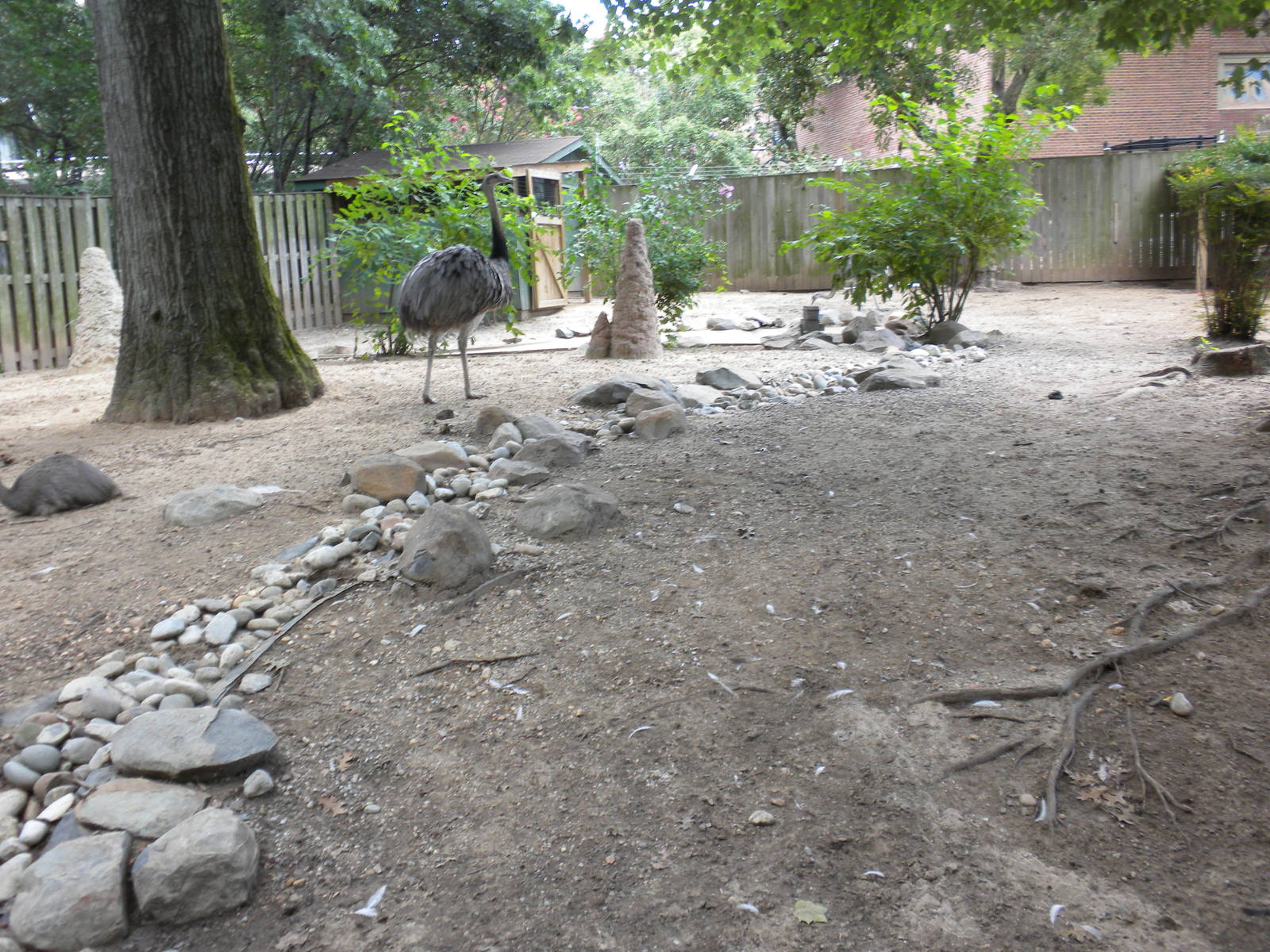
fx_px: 1357
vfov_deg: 38.7
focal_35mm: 37
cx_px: 635
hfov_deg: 50.1
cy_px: 476
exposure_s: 1/31.2
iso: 64
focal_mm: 6.6
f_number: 3.5
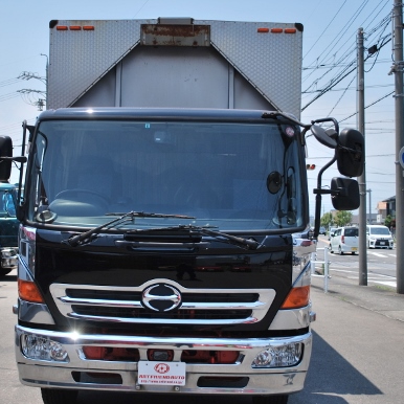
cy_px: 206
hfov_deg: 31.0
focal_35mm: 55
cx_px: 159
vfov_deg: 31.1
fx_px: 726
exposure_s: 1/1000
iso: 100
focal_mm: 26
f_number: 4.5
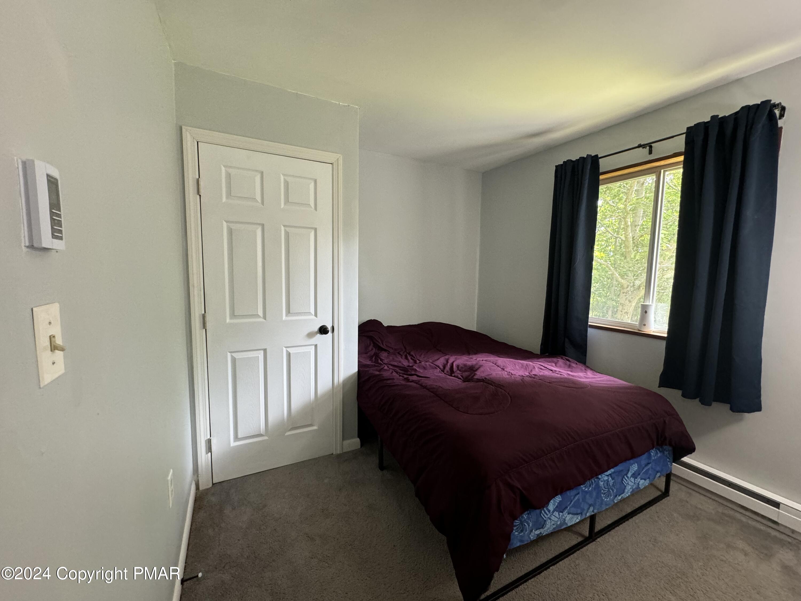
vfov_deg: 85.7
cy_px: 300
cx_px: 400
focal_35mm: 14
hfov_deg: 102.1
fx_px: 324
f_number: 2.2
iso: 250
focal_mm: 2.22
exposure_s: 1/60
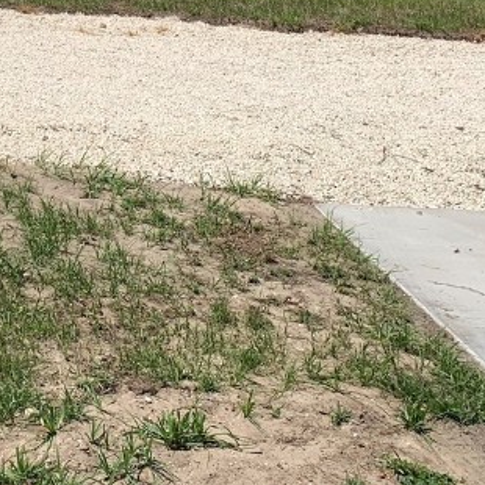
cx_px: -106
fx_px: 1205
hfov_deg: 21.1
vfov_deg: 21.2
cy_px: -95
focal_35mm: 76
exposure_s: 1/3401
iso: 25
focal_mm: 4.25
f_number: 1.8
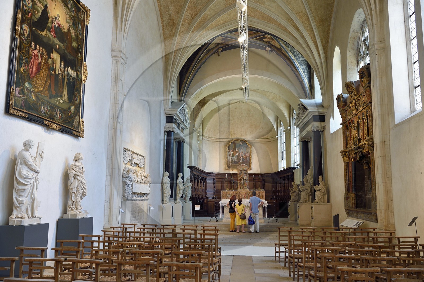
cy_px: 141
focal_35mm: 31
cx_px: 212
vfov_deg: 42.3
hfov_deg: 60.3
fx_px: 365
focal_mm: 31
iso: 800
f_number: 6.3
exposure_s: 1/30
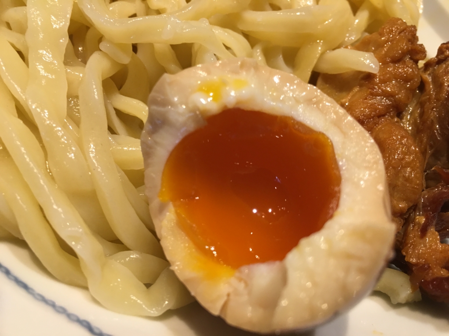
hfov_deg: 61.7
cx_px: 224
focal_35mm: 29
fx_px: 376
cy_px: 168
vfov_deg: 48.2
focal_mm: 4.15
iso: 100
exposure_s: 1/30
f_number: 2.2
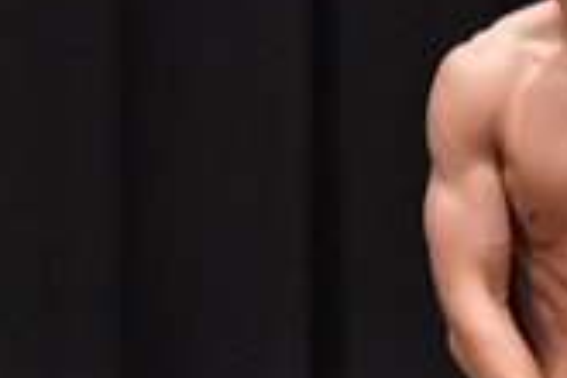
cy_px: 567
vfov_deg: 1.3
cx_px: 600
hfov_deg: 1.9
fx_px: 16694
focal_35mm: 1060
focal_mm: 150
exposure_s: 1/400
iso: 6400
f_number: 5.6
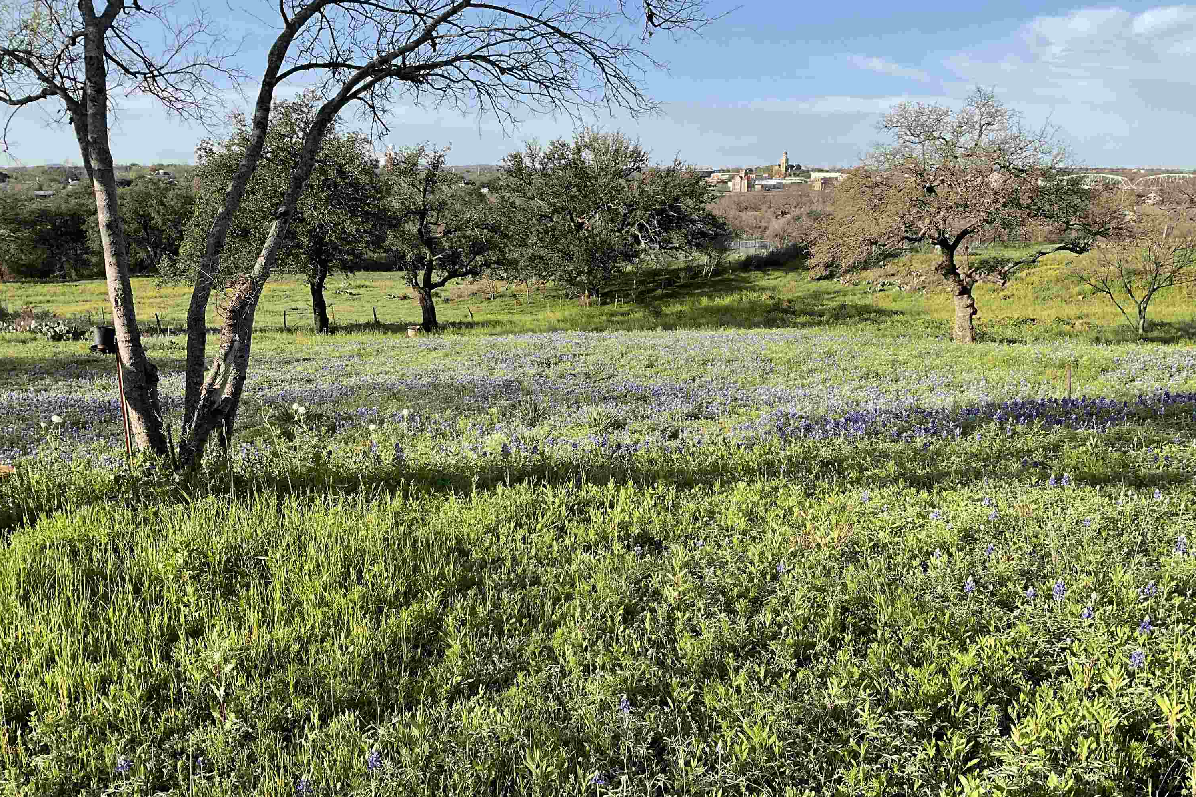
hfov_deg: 60.3
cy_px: 453
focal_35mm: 31
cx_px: 610
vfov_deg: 42.2
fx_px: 1030
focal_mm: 3
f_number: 1.8
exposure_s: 1/869
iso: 16
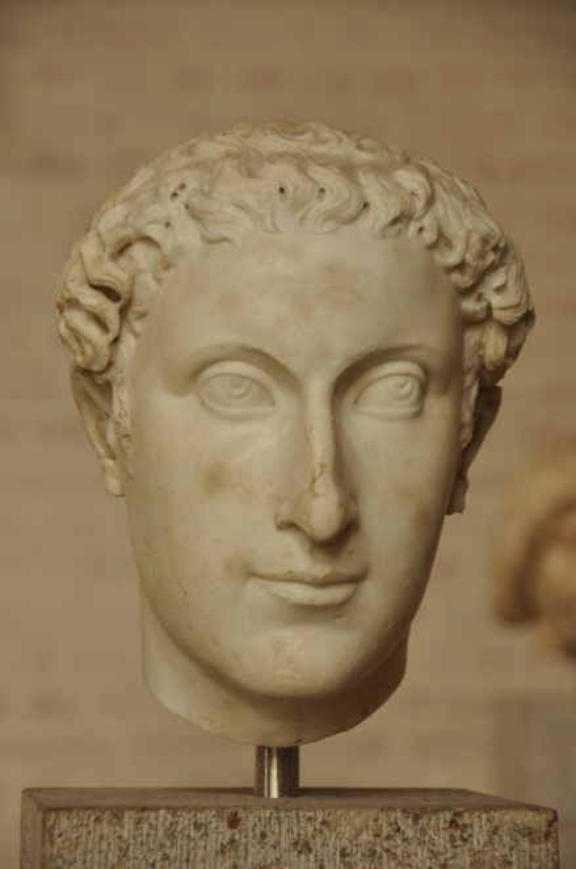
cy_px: 434
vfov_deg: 14.4
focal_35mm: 142
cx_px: 288
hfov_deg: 9.6
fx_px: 3432
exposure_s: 1/50
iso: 1000
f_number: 5.3
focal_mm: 95
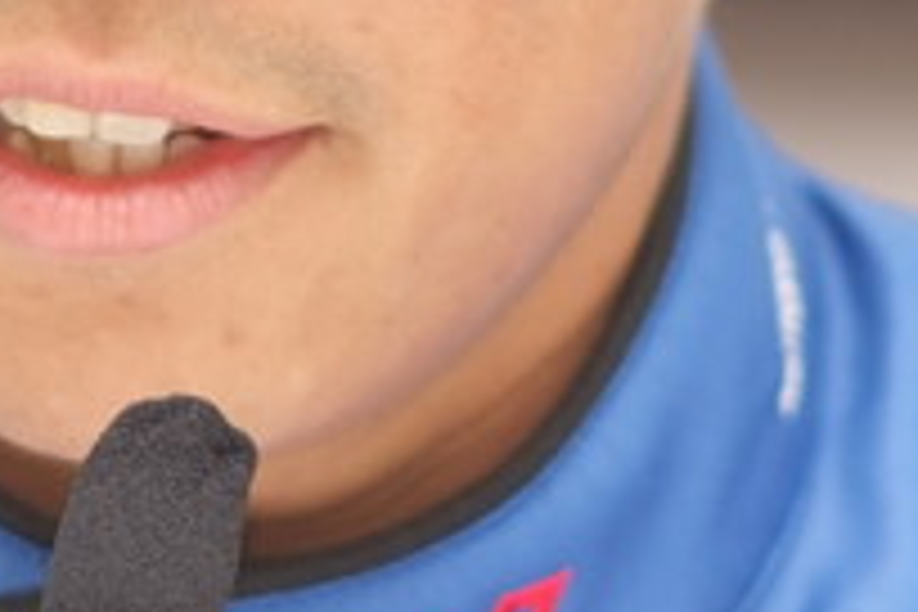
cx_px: 522
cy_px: -292
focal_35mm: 954
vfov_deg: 1.4
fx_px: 24325
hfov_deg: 2.2
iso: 400
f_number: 2.8
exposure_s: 1/125
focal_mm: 180
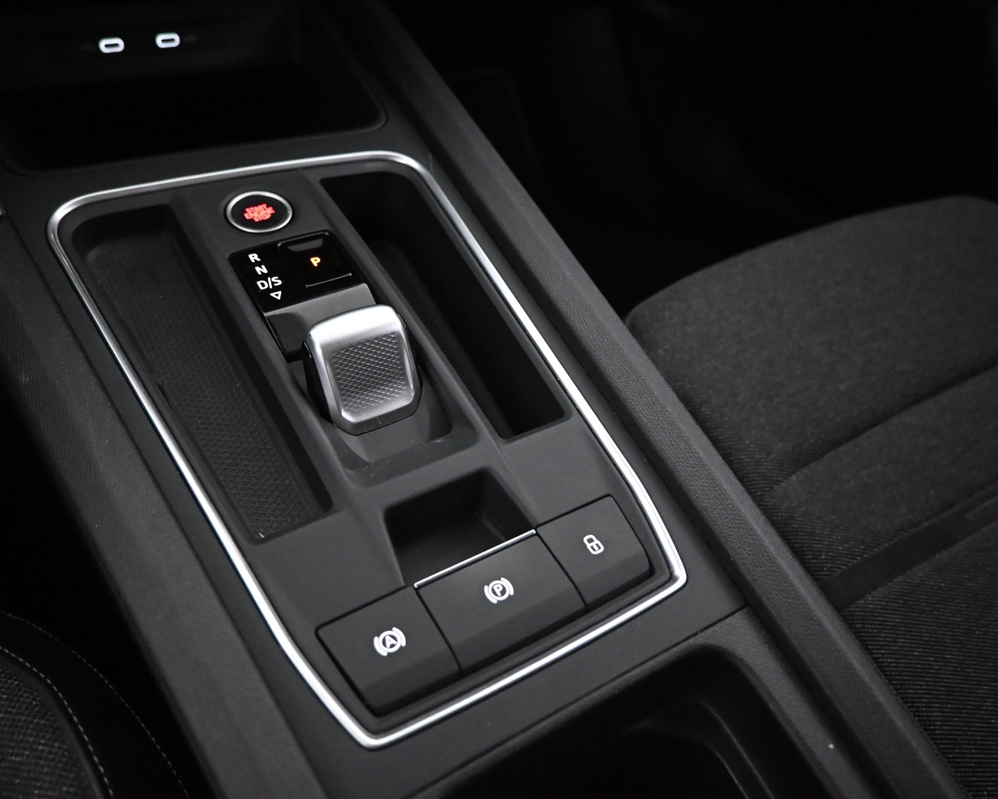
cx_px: 447
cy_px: 391
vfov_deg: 51.5
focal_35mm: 28
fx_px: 827
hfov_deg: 62.1
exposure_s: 1/60
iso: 5600
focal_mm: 16
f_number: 3.5
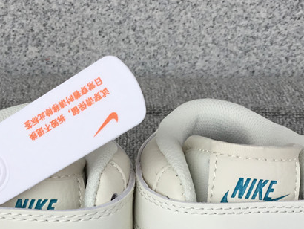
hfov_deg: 28.5
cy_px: 174
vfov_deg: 21.4
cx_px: 122
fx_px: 598
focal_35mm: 68
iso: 25
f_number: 2.4
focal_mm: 3.3
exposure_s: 1/122
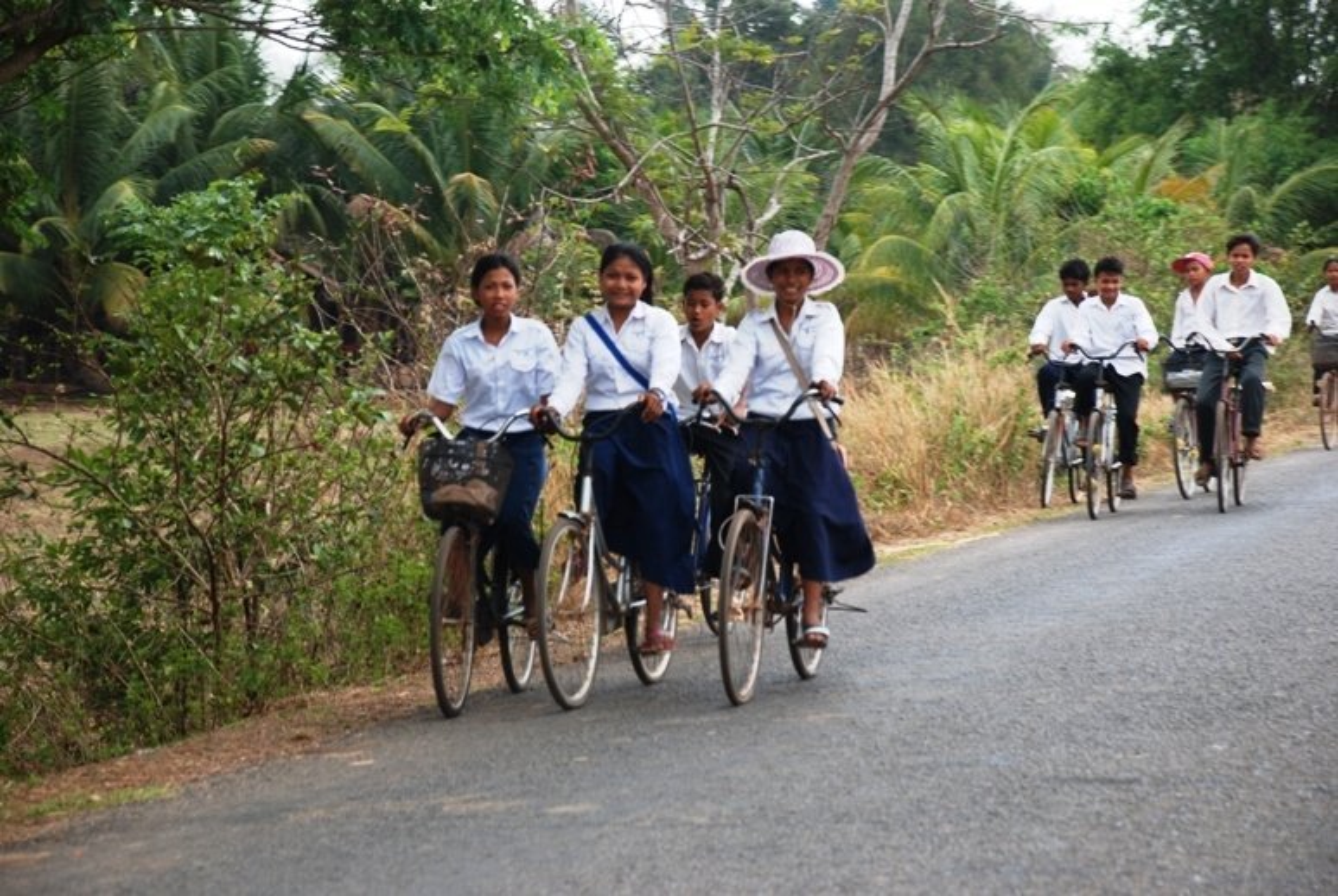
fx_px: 5023
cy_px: 448
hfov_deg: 15.2
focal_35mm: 135
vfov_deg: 10.2
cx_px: 669
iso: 200
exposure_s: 1/160
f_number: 5.6
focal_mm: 90
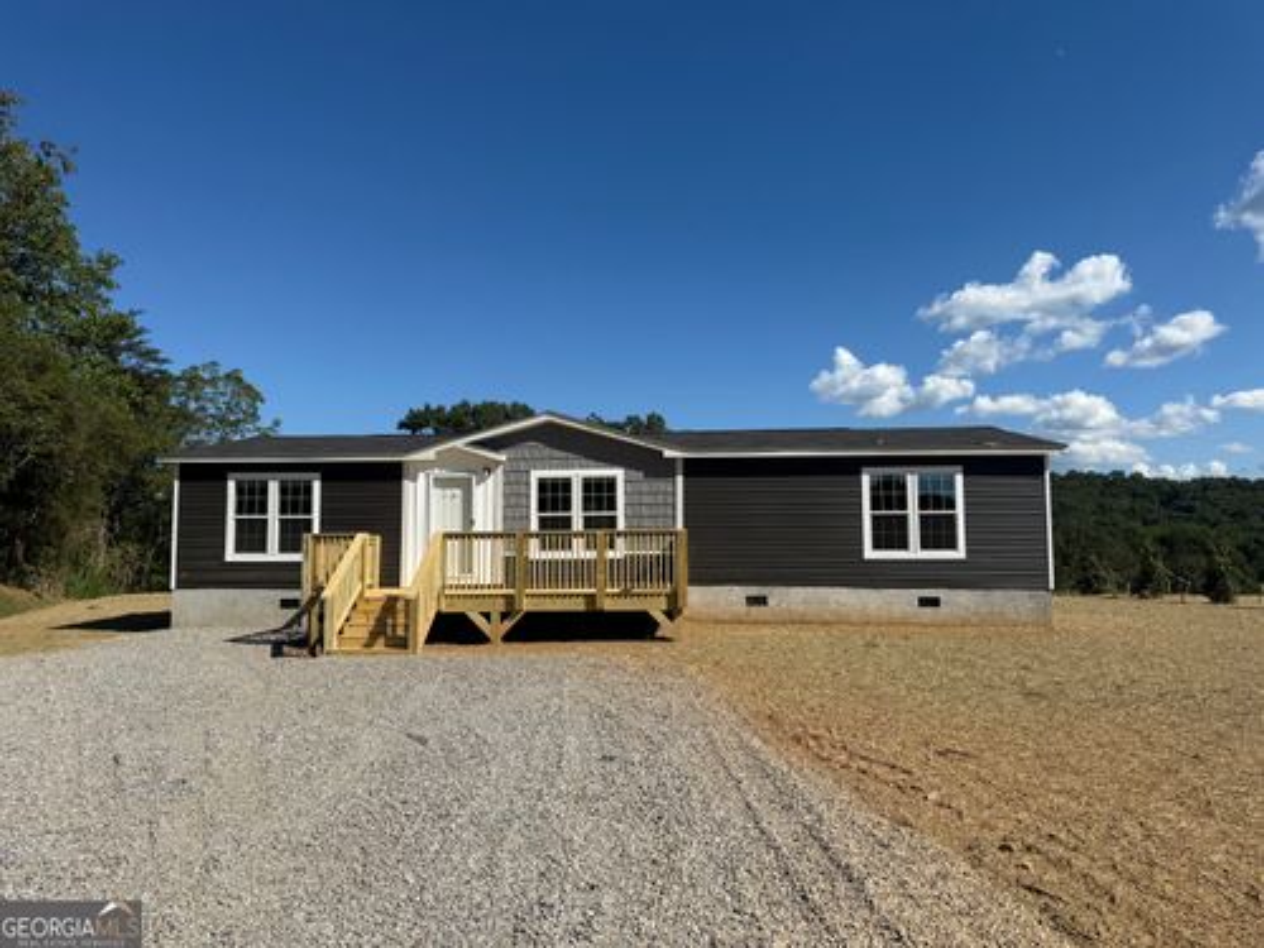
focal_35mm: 24
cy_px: 474
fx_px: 876
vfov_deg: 56.8
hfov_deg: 71.6
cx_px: 632
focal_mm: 6.76
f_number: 1.78
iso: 80
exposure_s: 1/6173
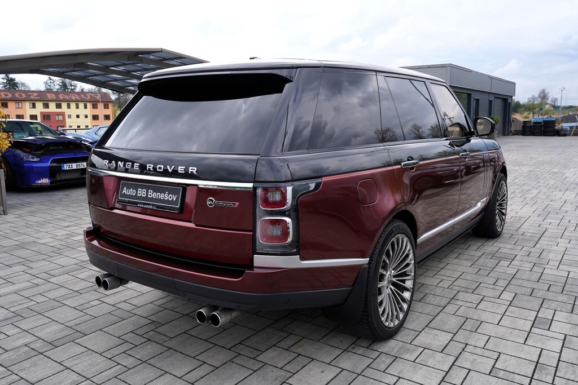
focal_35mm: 29
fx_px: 466
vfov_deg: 45.0
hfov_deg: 63.7
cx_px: 289
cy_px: 192
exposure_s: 1/200
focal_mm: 29
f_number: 7.1
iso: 100
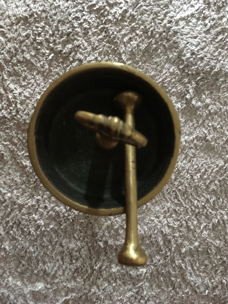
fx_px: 255
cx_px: 114
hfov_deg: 48.2
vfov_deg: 61.7
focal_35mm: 29
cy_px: 152
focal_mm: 4.15
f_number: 2.2
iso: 500
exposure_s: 1/17
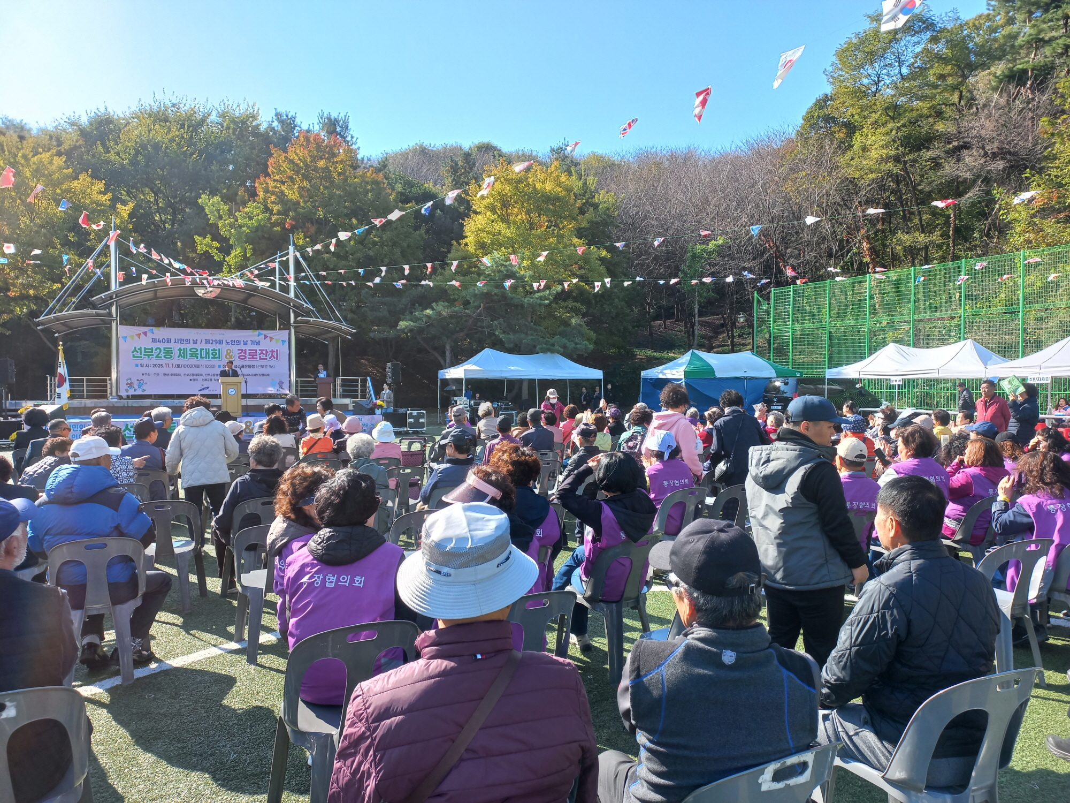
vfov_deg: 54.9
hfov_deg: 69.4
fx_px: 773
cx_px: 535
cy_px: 402
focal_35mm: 25
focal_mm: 4.6
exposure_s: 1/180
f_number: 1.8
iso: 25
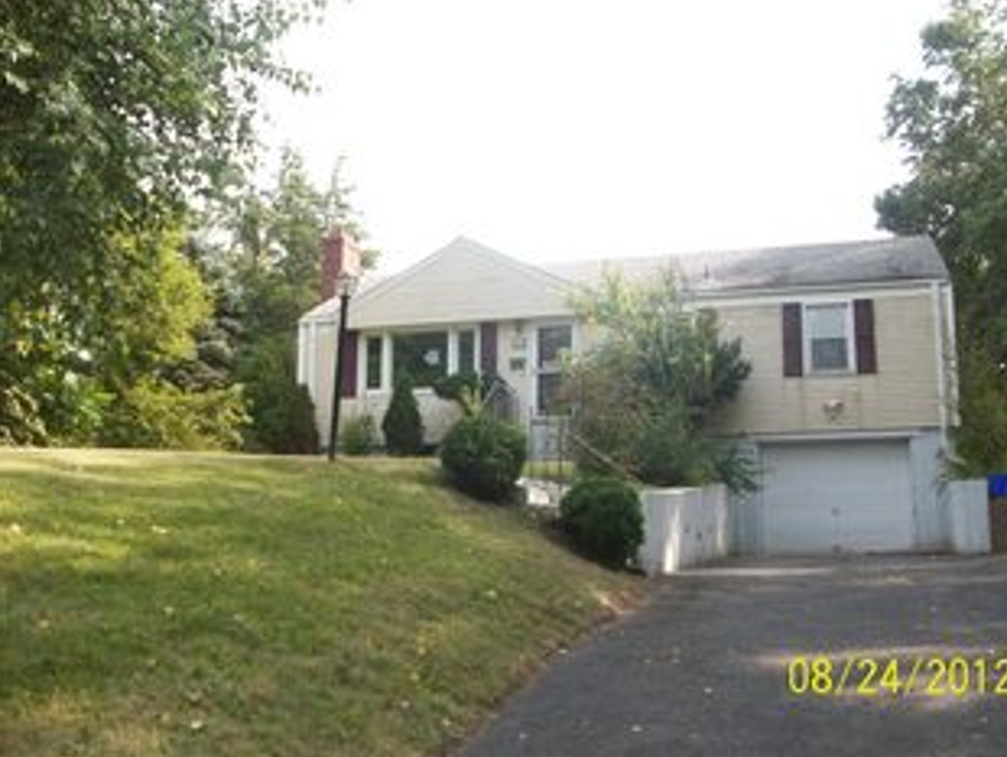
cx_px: 510
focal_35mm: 38
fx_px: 1106
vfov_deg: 37.8
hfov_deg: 48.9
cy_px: 357
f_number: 2.8
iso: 64
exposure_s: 1/260
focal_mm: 5.7
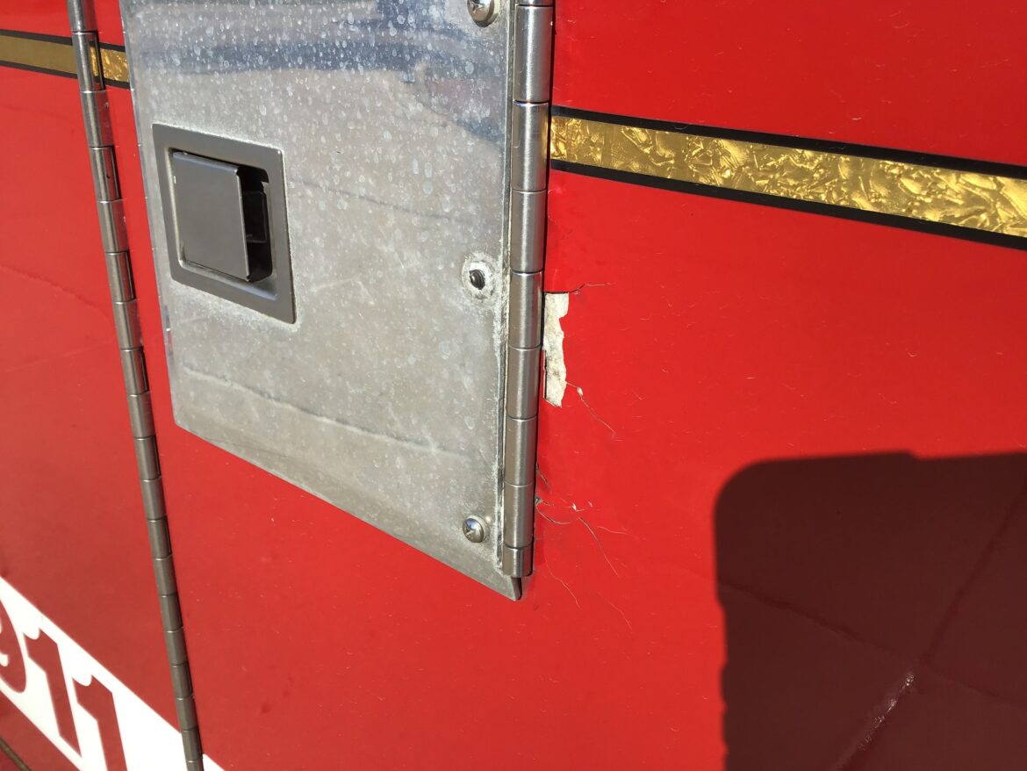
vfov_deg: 45.5
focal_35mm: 31
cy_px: 386
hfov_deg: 58.3
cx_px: 514
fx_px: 920
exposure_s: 1/1087
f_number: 2.4
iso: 25
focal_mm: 3.3
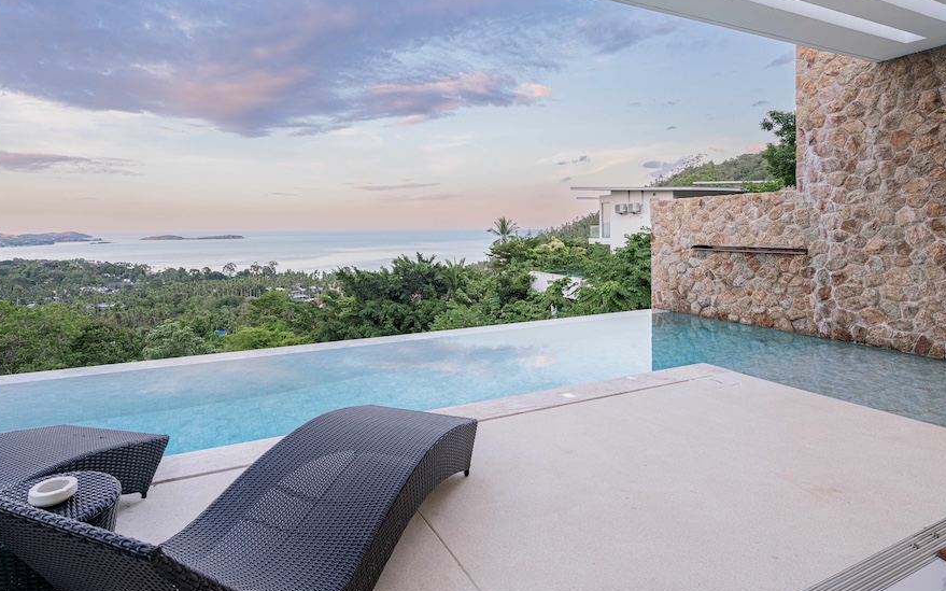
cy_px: 232
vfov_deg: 61.6
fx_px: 490
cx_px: 432
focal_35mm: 19
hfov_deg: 87.8
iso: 320
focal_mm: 16
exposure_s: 1/400
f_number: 7.1
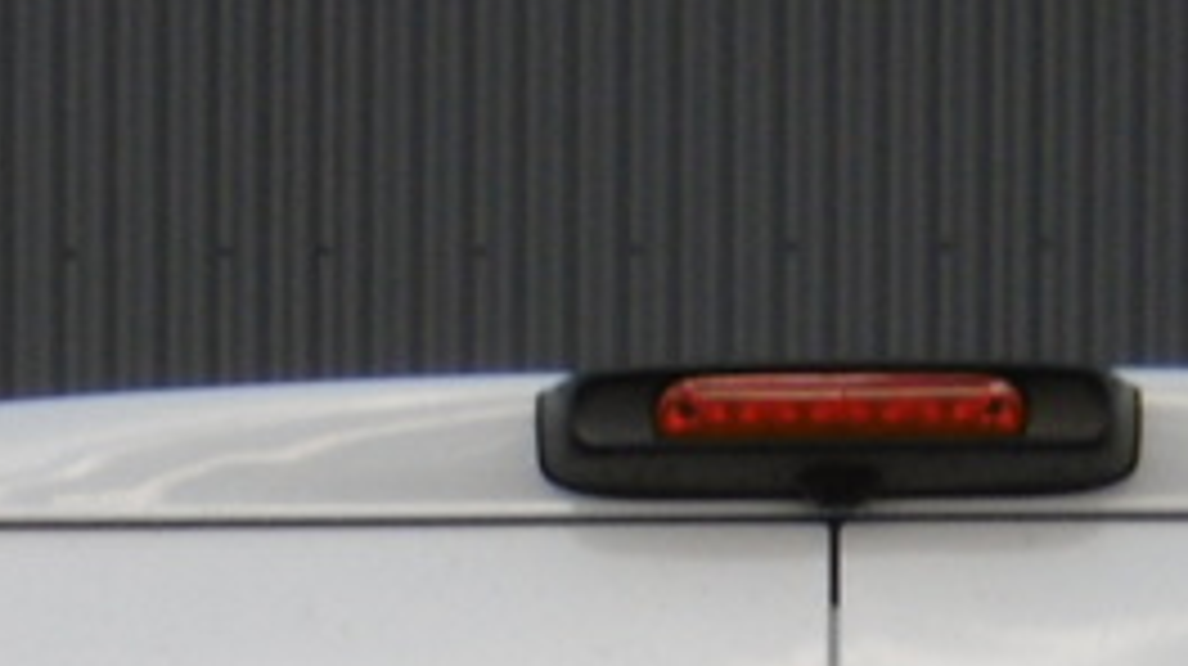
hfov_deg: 8.5
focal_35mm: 253
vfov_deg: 4.6
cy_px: 1944
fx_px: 7963
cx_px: 594
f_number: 4
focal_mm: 9.2
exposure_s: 1/400
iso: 100
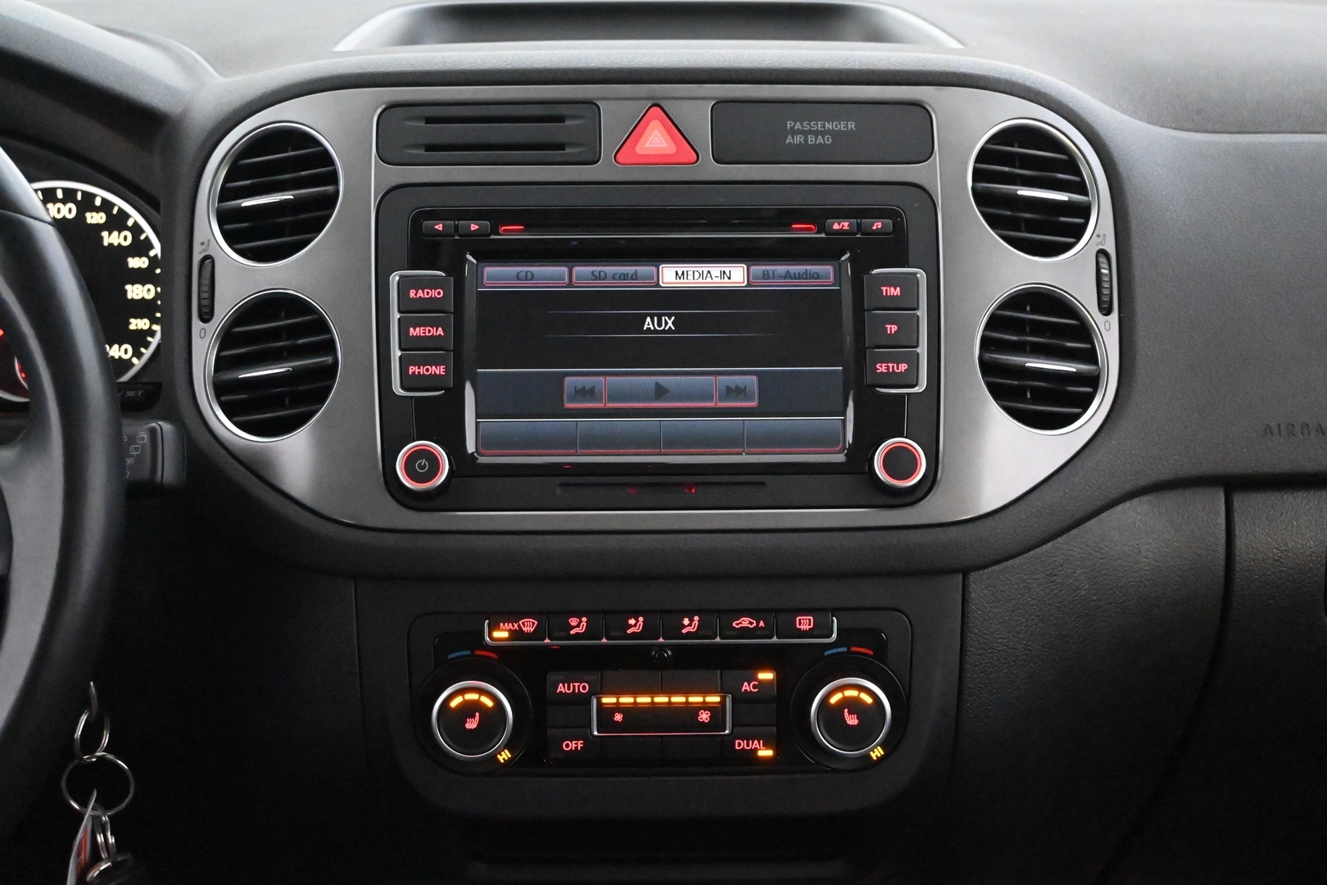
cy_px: 442
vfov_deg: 26.5
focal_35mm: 51
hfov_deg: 38.9
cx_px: 664
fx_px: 1880
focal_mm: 34
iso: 16000
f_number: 5
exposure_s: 1/50
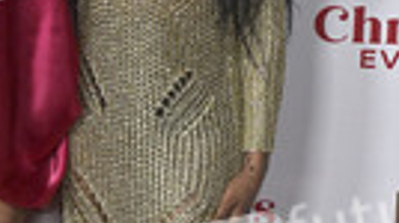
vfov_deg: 9.4
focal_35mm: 128
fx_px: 1353
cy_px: 107
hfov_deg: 16.6
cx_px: 66
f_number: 5.6
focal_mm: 41
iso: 2500
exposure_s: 1/320
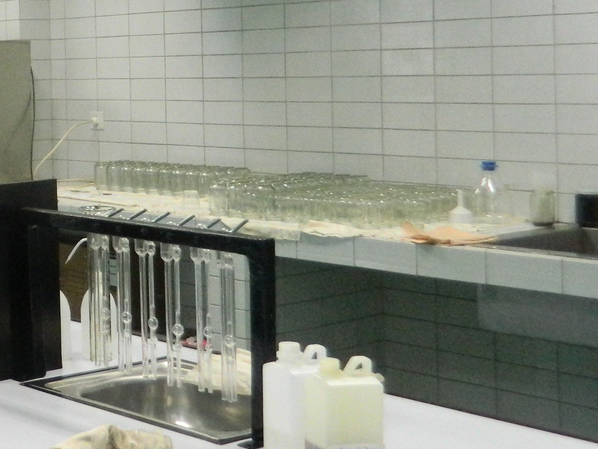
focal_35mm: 70
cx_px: -233
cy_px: 80
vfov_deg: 20.7
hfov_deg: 23.6
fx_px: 1209
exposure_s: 1/50
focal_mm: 4.5
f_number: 3.1
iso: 400
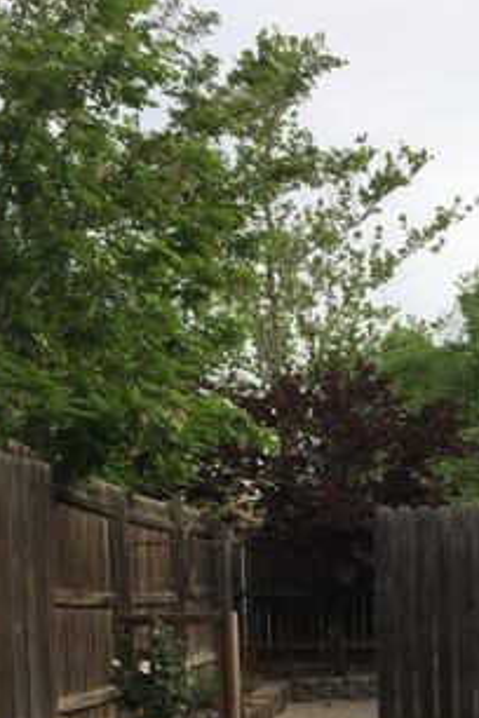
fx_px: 1257
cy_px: 709
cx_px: 350
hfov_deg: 21.4
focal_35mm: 63
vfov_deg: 29.9
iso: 32
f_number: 2.2
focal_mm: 4.15
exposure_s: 1/807
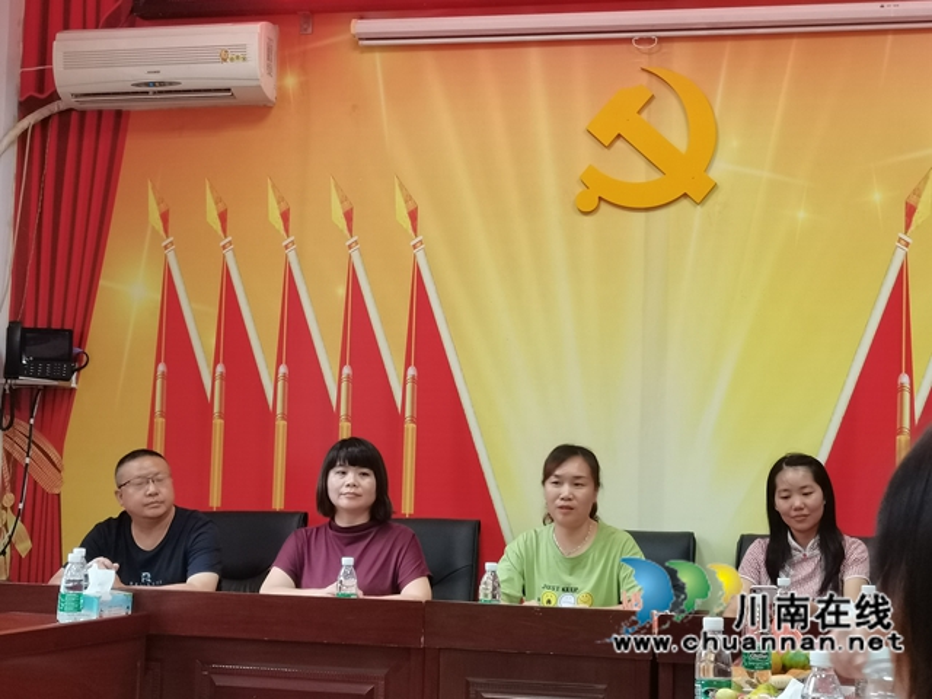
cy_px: 350
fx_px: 1696
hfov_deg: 30.7
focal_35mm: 63
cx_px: 466
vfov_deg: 23.3
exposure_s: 1/33.3
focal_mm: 5.58
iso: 320
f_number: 1.8
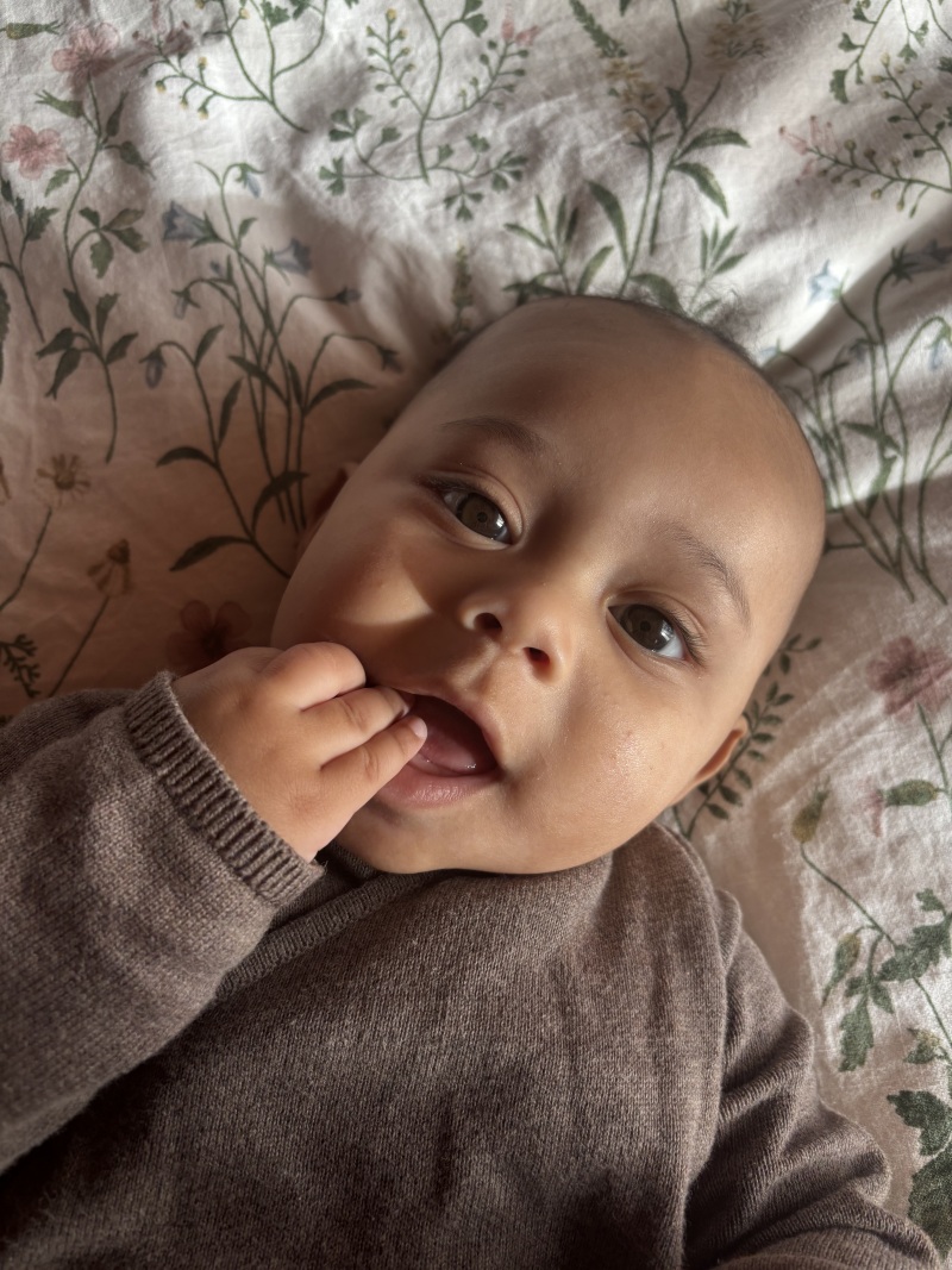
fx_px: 954
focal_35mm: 26
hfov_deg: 53.1
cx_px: 476
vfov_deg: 67.3
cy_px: 635
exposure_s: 1/127
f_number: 1.6
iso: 32
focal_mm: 5.96
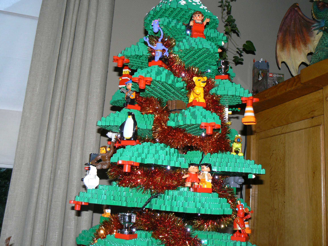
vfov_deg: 39.7
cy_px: 123
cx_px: 164
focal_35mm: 36
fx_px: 341
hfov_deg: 51.4
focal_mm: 6
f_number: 2.8
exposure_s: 1/25
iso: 100
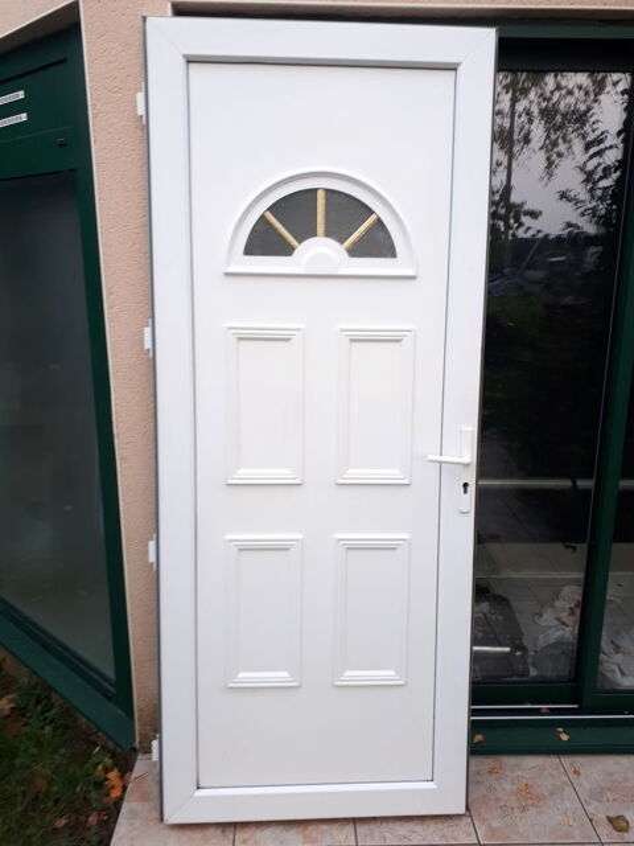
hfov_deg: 51.4
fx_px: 659
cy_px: 423
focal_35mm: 27
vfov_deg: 65.3
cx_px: 317
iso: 50
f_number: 1.9
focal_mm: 3.6
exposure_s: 1/33
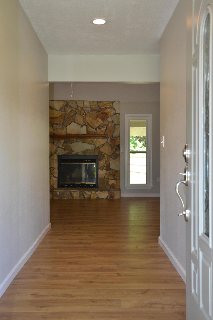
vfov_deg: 51.3
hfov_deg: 35.5
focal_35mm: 38
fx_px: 333
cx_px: 106
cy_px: 160
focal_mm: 25
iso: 400
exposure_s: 1/100
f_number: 4.5
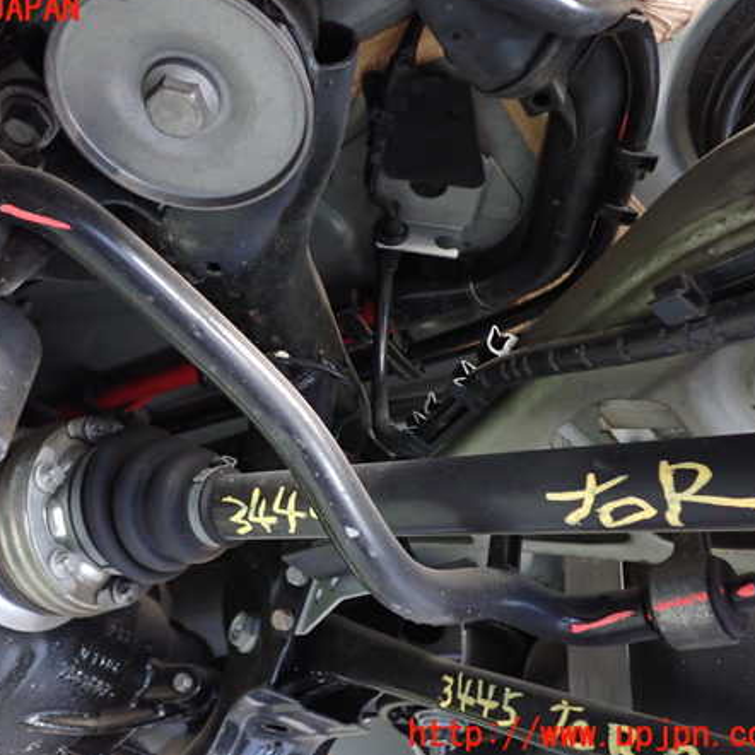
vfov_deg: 46.0
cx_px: 282
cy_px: 372
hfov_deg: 45.6
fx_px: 888
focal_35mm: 36
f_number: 2.3
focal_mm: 5.4
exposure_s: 1/15
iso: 800
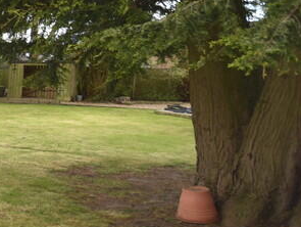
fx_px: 435
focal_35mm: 50
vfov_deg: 29.1
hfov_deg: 26.0
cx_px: -169
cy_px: 125
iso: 250
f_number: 5.6
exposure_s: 1/250
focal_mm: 10
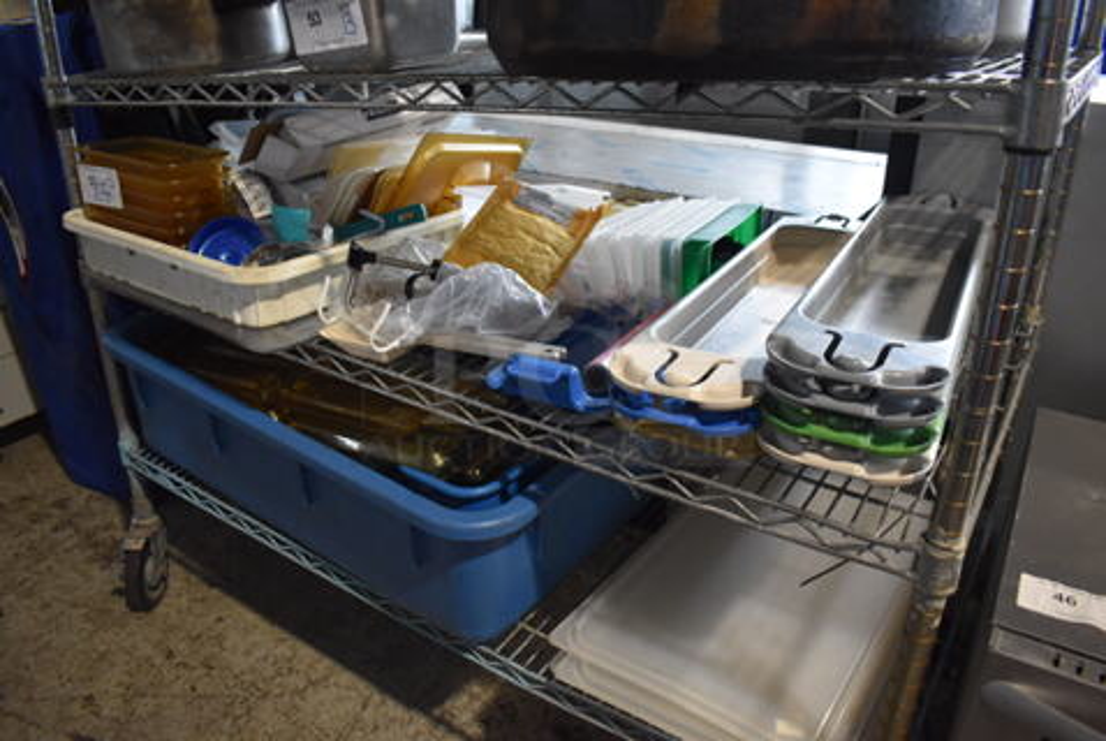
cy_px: 370
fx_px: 831
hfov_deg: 67.3
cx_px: 553
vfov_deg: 48.1
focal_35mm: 27
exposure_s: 1/125
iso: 2000
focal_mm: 18
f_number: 3.5
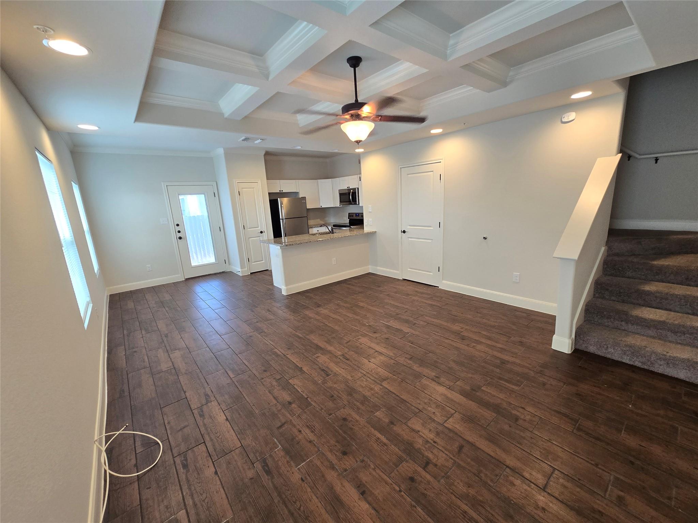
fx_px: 262
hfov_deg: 106.2
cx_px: 349
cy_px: 262
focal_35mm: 13
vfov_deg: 89.9
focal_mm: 2.2
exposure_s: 1/60
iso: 200
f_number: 2.2
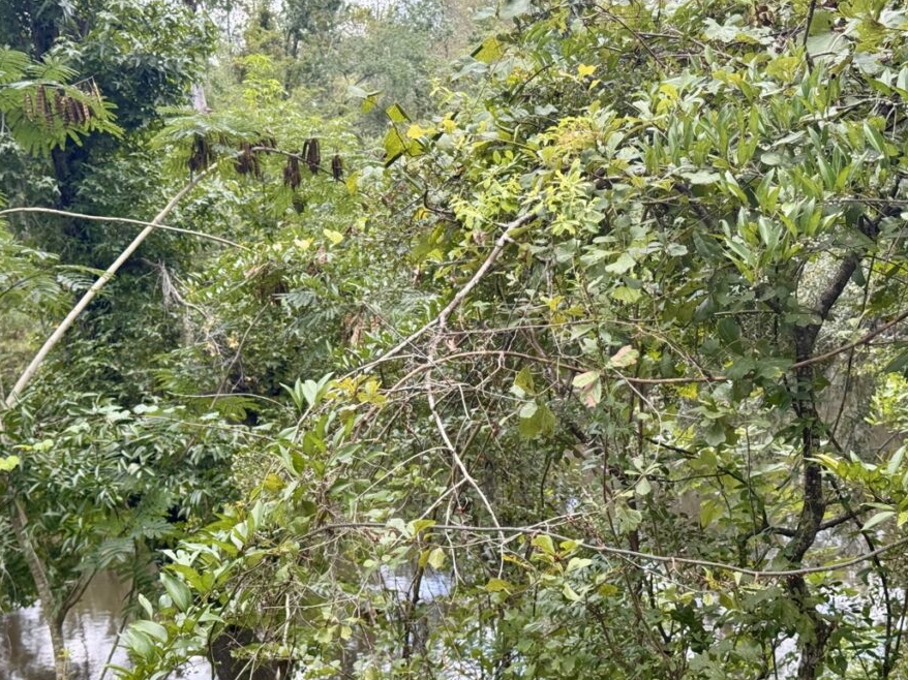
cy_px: 361
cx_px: 460
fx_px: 1469
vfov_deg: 26.1
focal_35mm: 56
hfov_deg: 34.4
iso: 64
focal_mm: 6.76
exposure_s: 1/454
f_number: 1.78
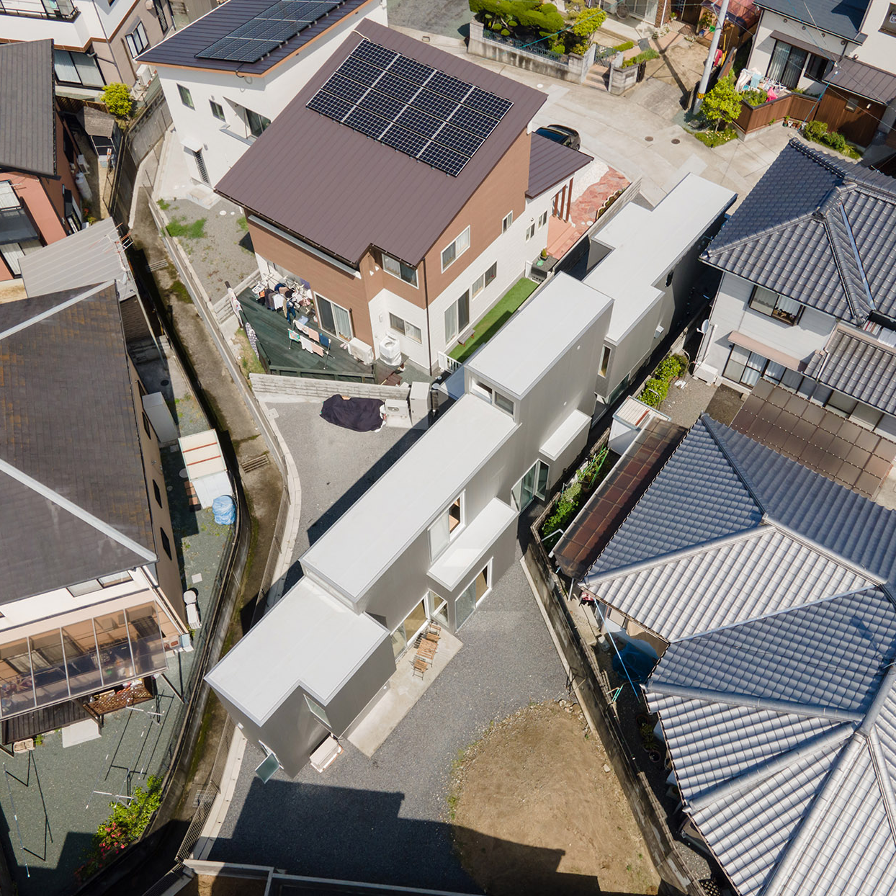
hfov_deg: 55.6
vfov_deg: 55.6
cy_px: 451
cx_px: 465
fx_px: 849
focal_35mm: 29
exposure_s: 1/800
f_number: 2.8
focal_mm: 4.5
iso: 110
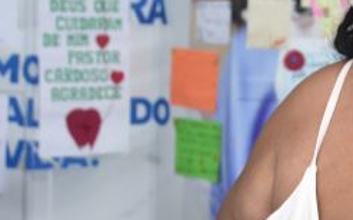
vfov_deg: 11.0
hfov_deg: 16.8
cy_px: 147
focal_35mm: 119
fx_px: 1144
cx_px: 416
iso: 1250
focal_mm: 24
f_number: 5
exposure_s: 1/100
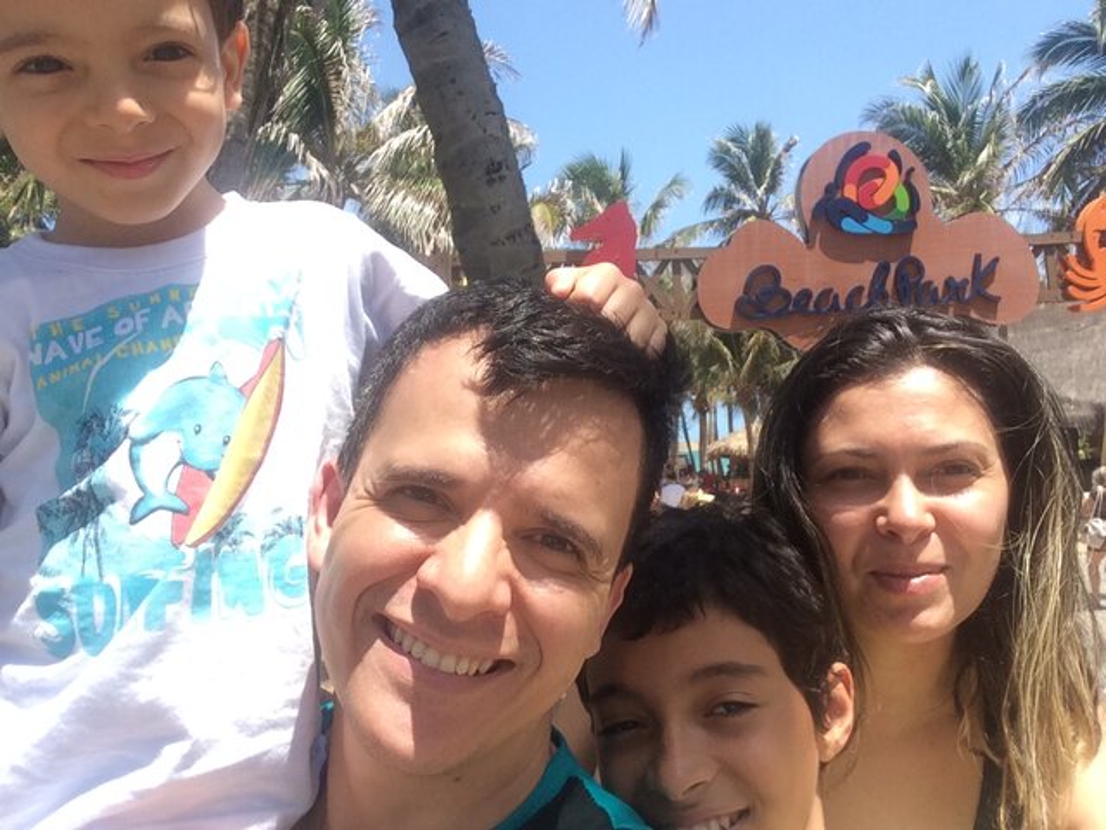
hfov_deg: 58.4
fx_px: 990
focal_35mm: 31
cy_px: 415
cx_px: 553
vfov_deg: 45.4
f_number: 2.4
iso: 50
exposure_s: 1/971
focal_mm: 2.15
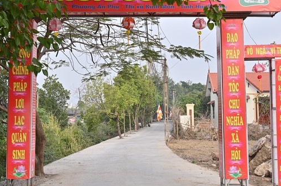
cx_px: 122
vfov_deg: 21.8
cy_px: 73
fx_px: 483
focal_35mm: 62
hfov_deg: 32.4
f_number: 7.1
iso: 160
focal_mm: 48
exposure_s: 1/250
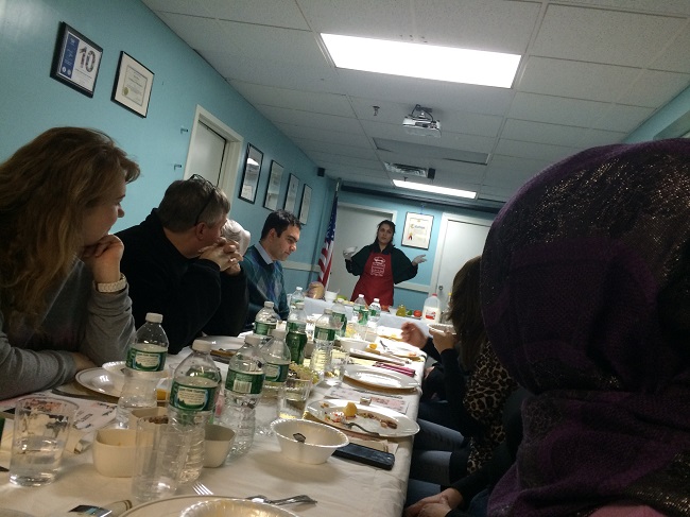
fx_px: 578
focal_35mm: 29
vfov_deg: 48.2
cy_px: 258
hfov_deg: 61.7
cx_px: 345
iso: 125
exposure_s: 1/30
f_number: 2.2
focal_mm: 4.15
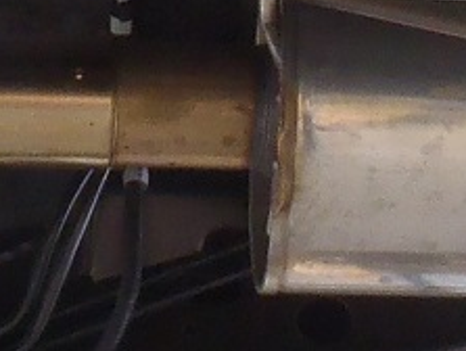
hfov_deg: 9.1
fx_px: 2899
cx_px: 437
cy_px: -260
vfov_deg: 6.8
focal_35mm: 215
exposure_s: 1/10
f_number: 3.9
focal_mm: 5
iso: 200
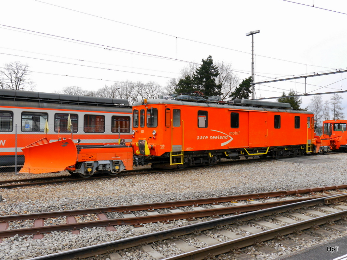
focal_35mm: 30
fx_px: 301
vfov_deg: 46.8
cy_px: 130
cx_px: 174
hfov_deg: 60.0
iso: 160
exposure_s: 1/250
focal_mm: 15
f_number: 6.3
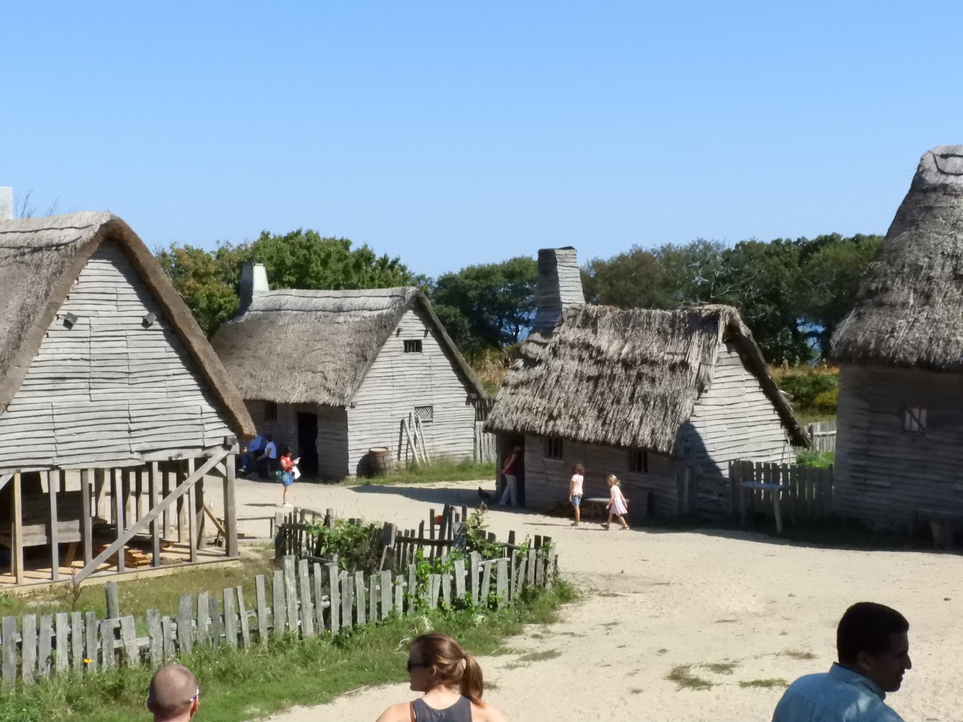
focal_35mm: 55
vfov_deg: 26.6
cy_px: 361
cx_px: 482
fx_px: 1530
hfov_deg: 34.9
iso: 1600
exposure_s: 1/3200
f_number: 8
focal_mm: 9.9
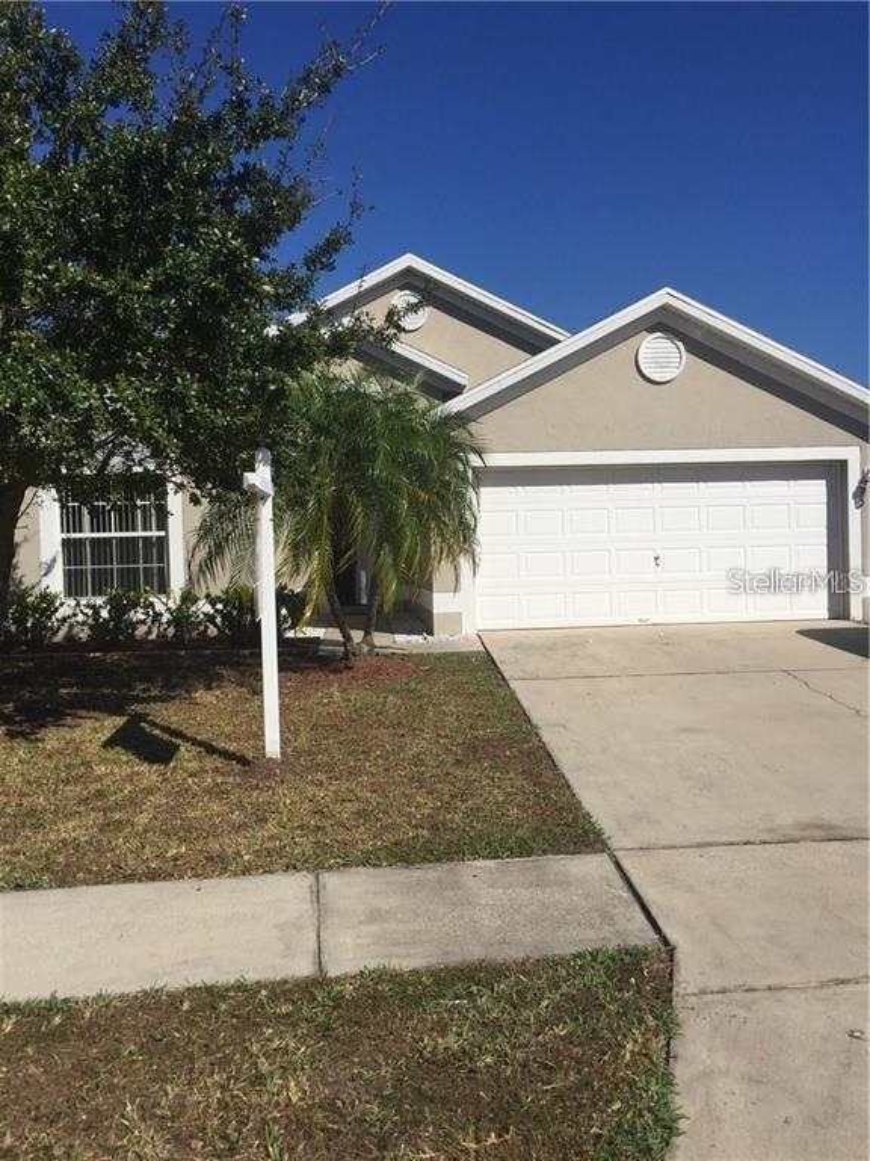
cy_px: 580
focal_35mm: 29
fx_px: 972
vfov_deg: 61.7
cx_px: 435
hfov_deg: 48.2
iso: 32
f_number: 2.2
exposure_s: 1/4405
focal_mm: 4.15
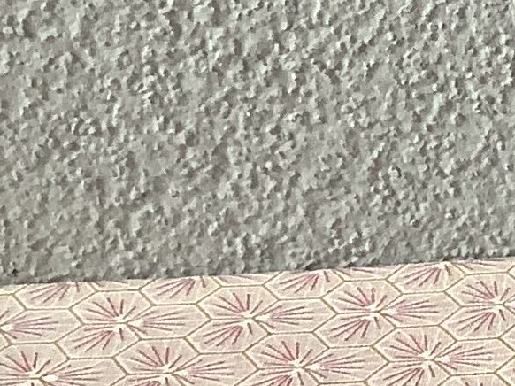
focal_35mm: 174
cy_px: -17
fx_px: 2588
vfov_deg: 8.5
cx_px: 1272
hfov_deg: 9.9
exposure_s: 1/120
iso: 80
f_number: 2.4
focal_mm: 3.3
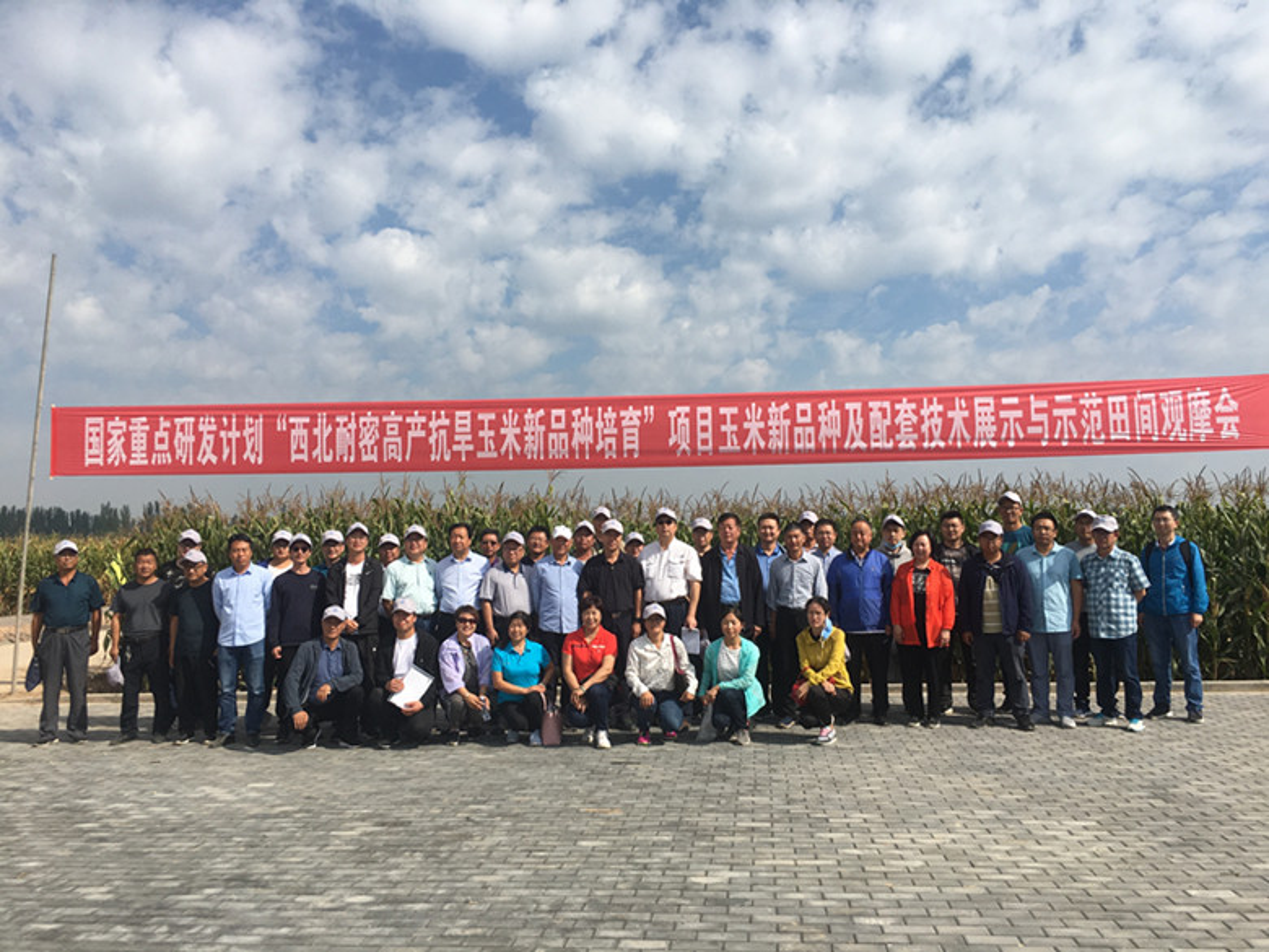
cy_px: 476
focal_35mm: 29
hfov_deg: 61.7
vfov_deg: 48.2
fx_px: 1063
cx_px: 634
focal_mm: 4.15
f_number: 2.2
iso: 25
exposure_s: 1/2481
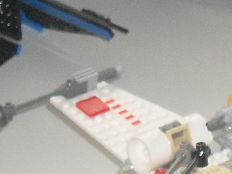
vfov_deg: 4.6
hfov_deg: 6.0
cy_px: 48
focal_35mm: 323
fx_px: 2165
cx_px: 446
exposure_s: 1/60
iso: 200
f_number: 4.3
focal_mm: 10.1
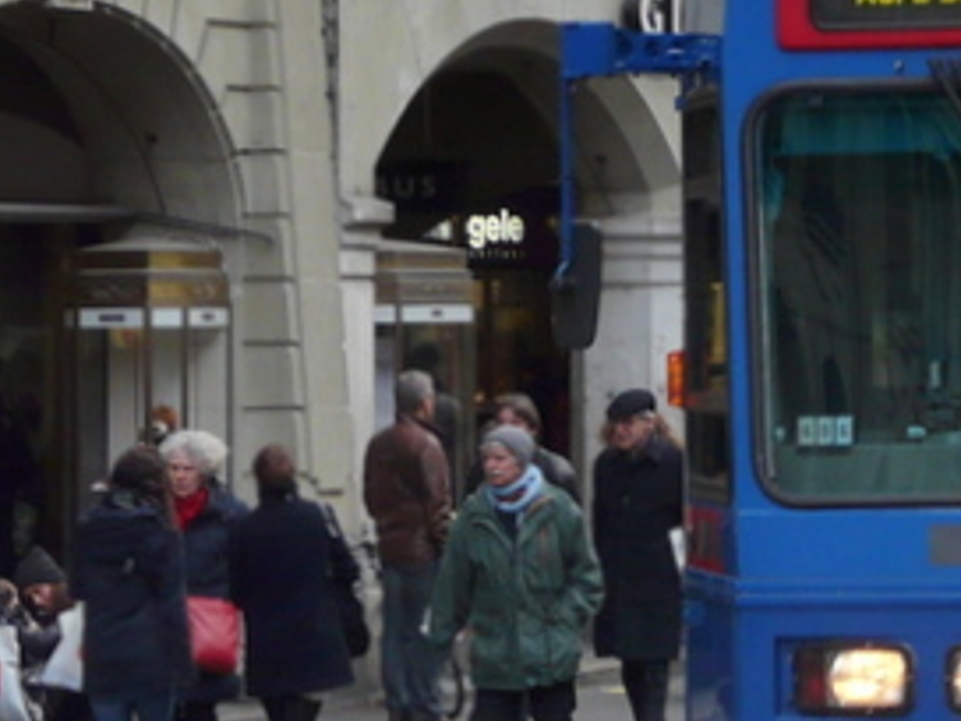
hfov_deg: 8.3
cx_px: 1247
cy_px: 180
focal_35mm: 235
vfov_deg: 6.3
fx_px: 6524
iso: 100
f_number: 4
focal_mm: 10.5
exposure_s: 1/125
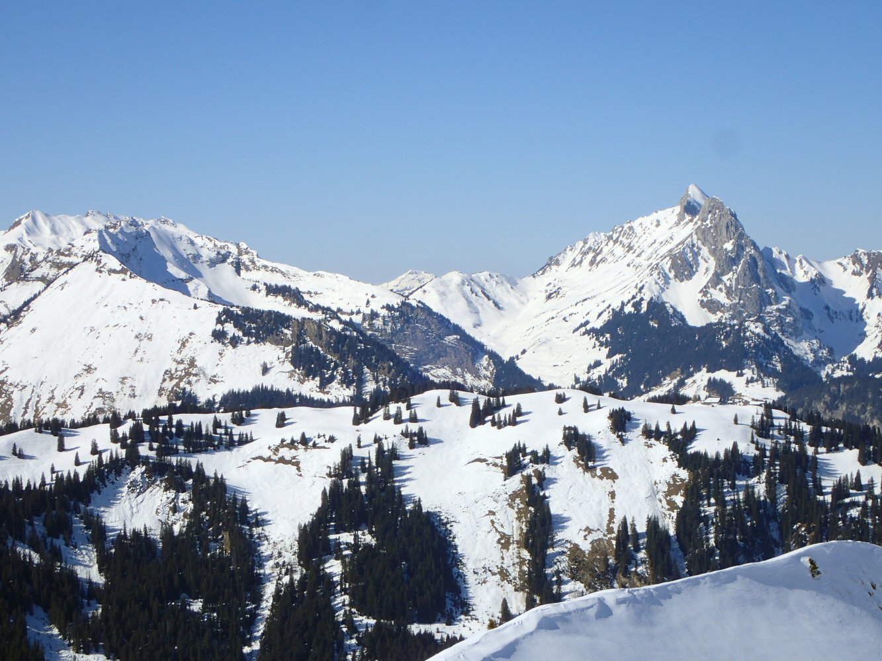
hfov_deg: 19.6
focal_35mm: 100
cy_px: 330
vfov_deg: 14.8
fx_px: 2548
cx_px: 441
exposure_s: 1/500
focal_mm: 18
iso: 100
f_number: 6.3
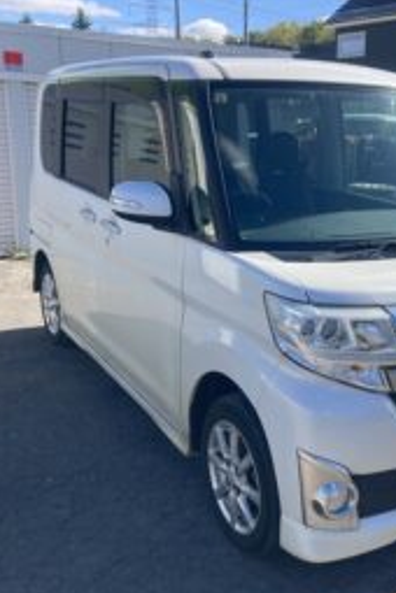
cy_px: 303
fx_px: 660
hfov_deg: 32.5
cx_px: 314
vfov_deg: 48.5
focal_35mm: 40
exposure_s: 1/1171
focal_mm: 3.99
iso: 20
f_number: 1.8
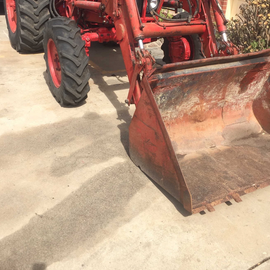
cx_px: 145
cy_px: 67
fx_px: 353
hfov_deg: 41.8
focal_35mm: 40
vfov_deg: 40.6
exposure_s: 1/1522
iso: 32
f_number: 2.2
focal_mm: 4.15
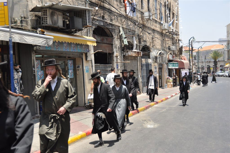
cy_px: 76
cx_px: 115
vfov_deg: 31.8
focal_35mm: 42
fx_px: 268
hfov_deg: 46.5
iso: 400
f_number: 4
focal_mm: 28
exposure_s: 1/1600
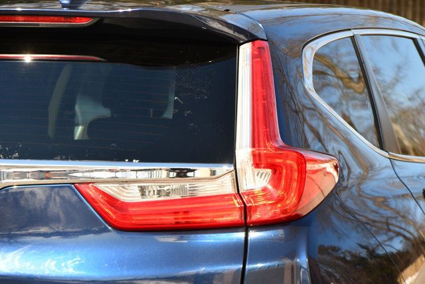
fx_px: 1736
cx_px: 212
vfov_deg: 9.3
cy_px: 142
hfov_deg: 14.0
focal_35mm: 147
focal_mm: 98
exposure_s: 1/250
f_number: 8
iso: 125
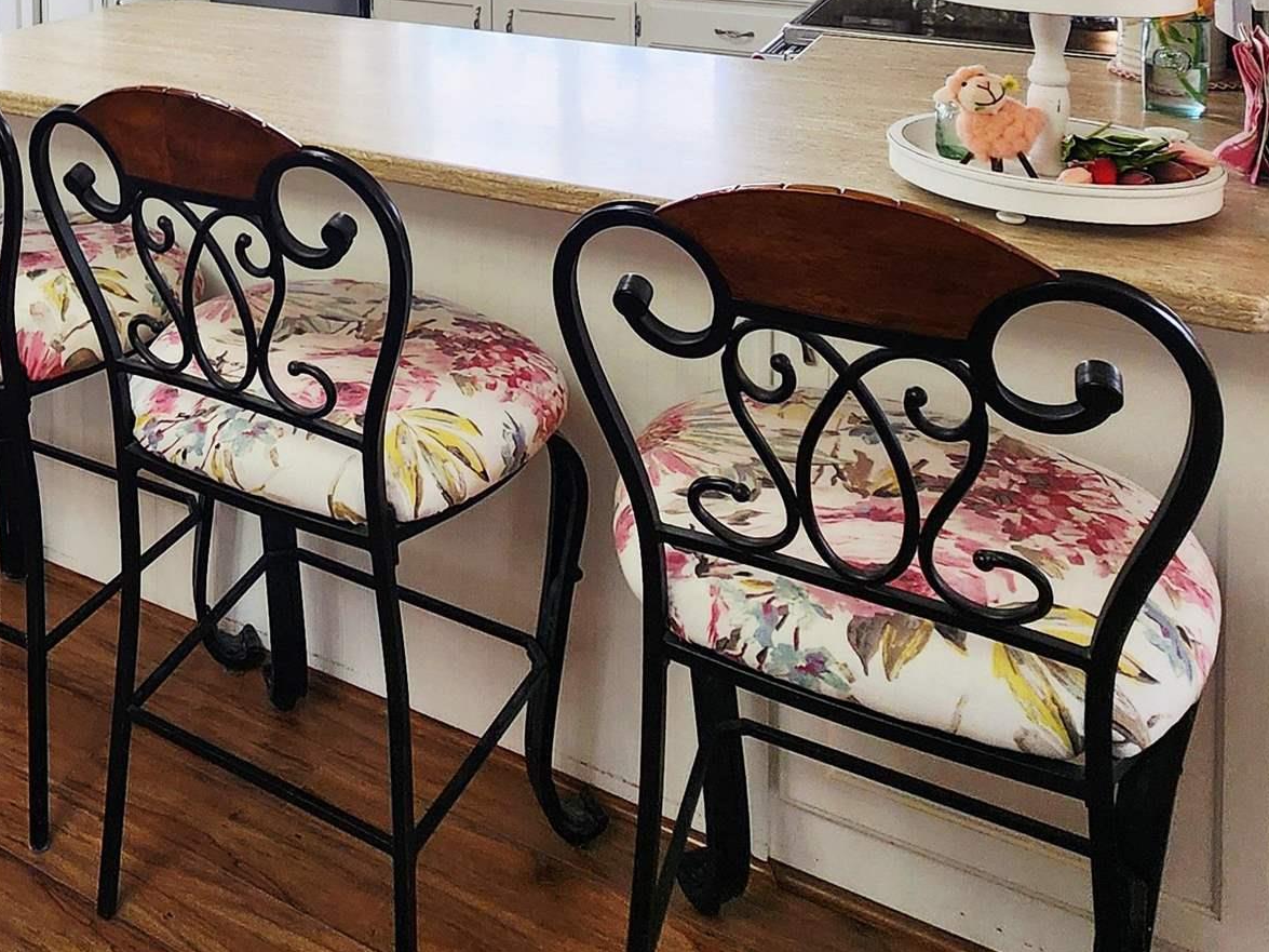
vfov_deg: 34.2
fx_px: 1246
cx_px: 218
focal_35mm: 34
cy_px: -170
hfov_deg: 50.1
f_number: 2.2
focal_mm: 2.2
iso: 125
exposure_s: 1/60.2
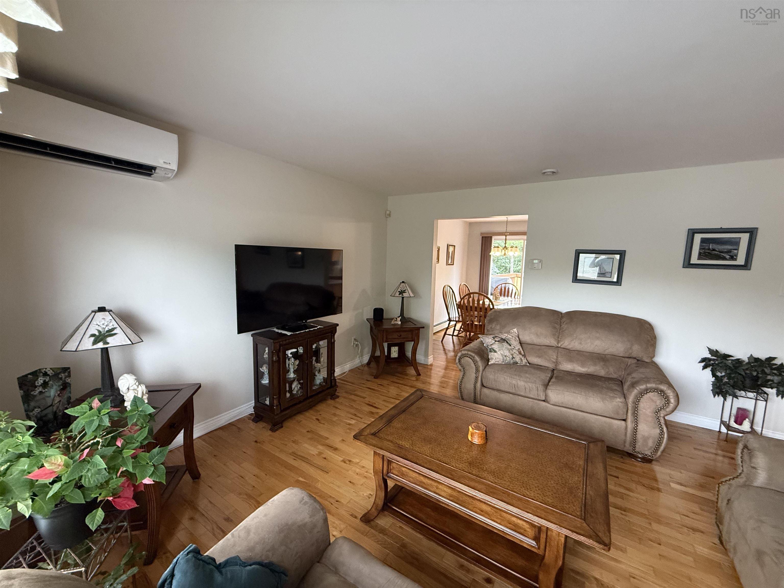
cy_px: 294
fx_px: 317
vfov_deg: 85.7
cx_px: 392
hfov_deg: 102.1
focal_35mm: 14
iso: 320
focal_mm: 2.22
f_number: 2.2
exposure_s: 1/60
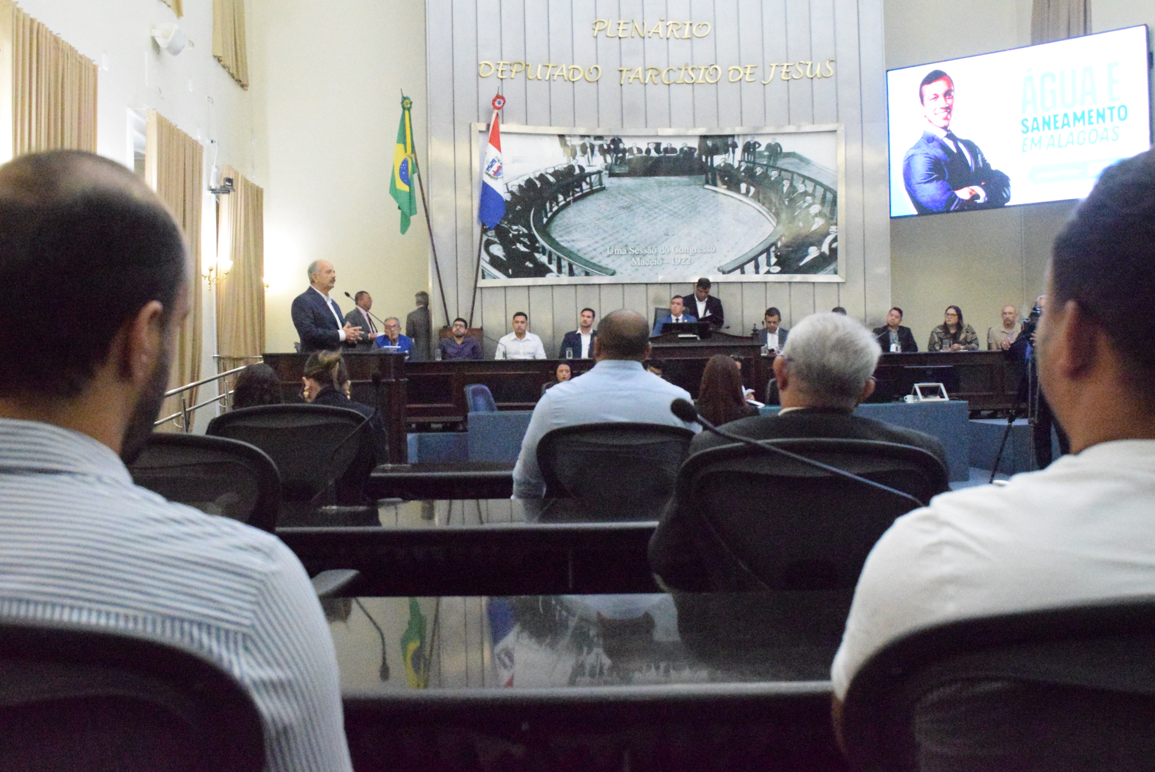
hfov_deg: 53.1
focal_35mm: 36
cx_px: 578
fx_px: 1156
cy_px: 386
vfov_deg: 36.9
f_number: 8
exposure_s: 1/400
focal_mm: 24
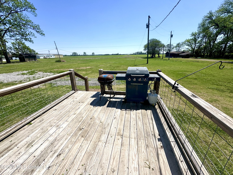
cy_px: 88
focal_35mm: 14
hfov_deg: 102.1
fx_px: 94
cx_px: 116
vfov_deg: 85.7
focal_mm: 2.22
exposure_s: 1/2415
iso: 50
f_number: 2.2
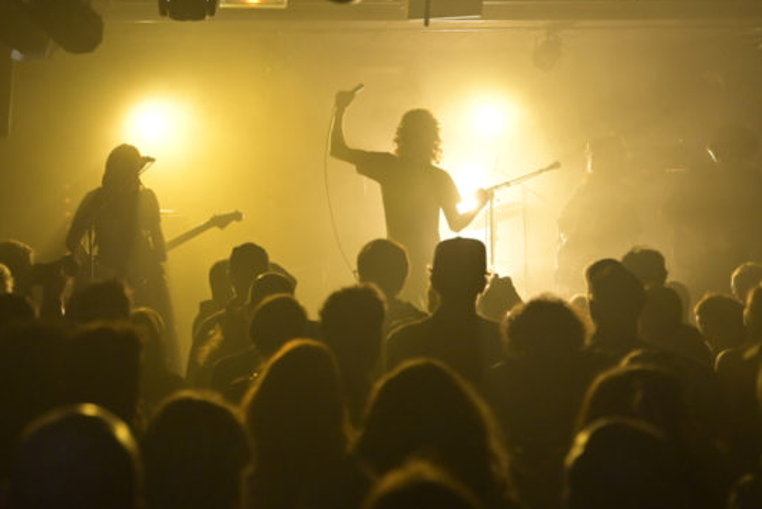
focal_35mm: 78
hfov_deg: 26.0
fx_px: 1651
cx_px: 398
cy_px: 174
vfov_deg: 17.5
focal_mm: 54
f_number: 2.8
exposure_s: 1/200
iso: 2500
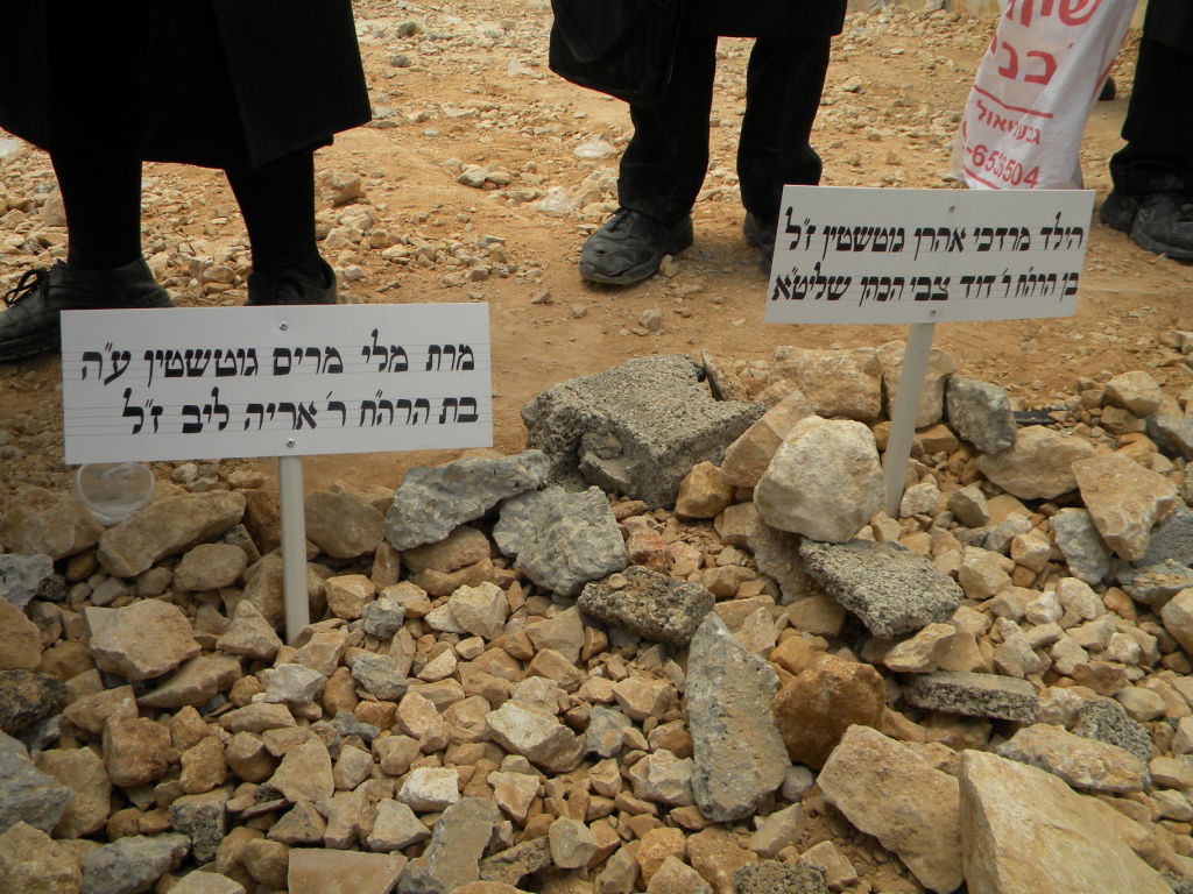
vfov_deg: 39.7
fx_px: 1241
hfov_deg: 51.4
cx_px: 596
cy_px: 447
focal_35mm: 36
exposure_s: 1/502
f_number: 3.7
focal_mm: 6.4
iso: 80
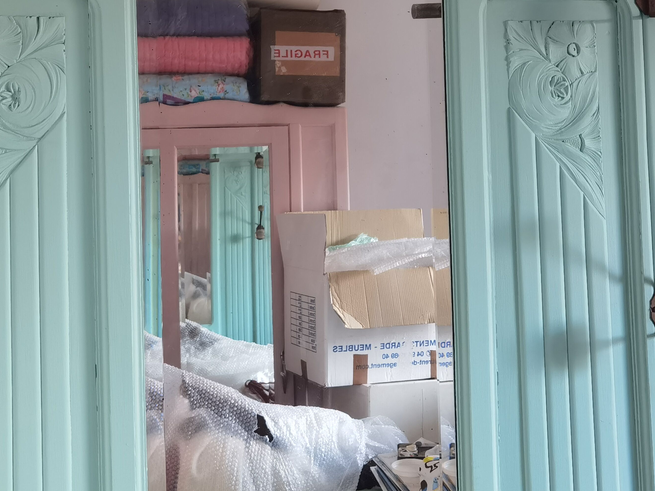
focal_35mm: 54
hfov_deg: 35.4
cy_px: 149
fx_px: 1022
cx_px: 270
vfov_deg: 26.8
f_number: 1.9
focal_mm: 6.71
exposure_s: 1/100
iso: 400
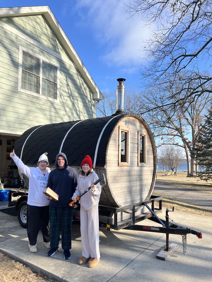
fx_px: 212
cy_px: 141
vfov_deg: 67.3
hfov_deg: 53.1
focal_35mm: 26
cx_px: 106
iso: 50
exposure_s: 1/1808
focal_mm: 5.7
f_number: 1.5
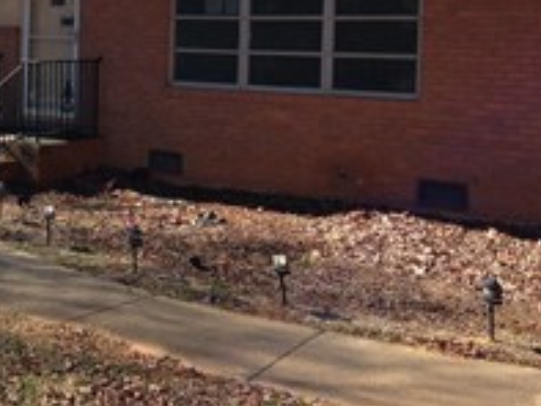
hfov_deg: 32.1
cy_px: 63
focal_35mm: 58
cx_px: 91
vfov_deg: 24.7
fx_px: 907
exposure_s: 1/596
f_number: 2.4
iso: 50
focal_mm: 4.13
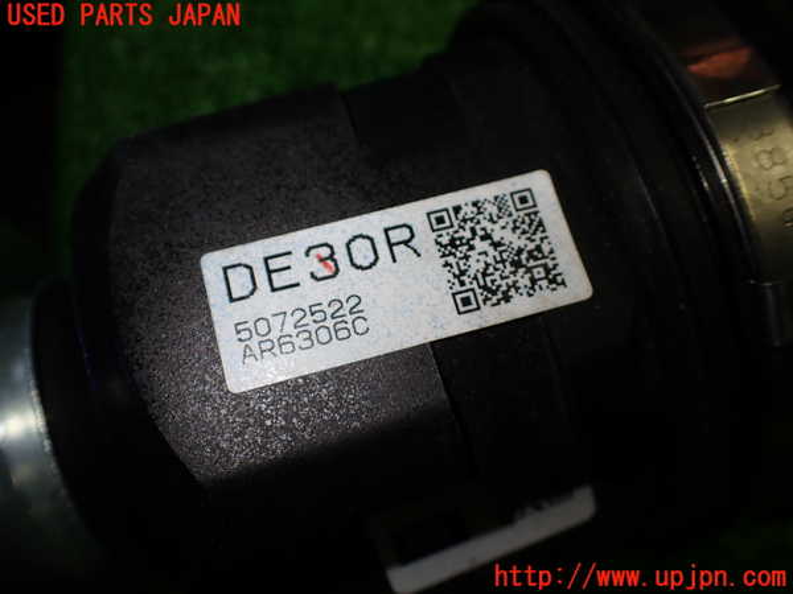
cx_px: 396
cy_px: 297
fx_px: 687
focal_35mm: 30
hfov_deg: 60.0
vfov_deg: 46.8
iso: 100
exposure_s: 1/160
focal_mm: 5.4
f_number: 2.3
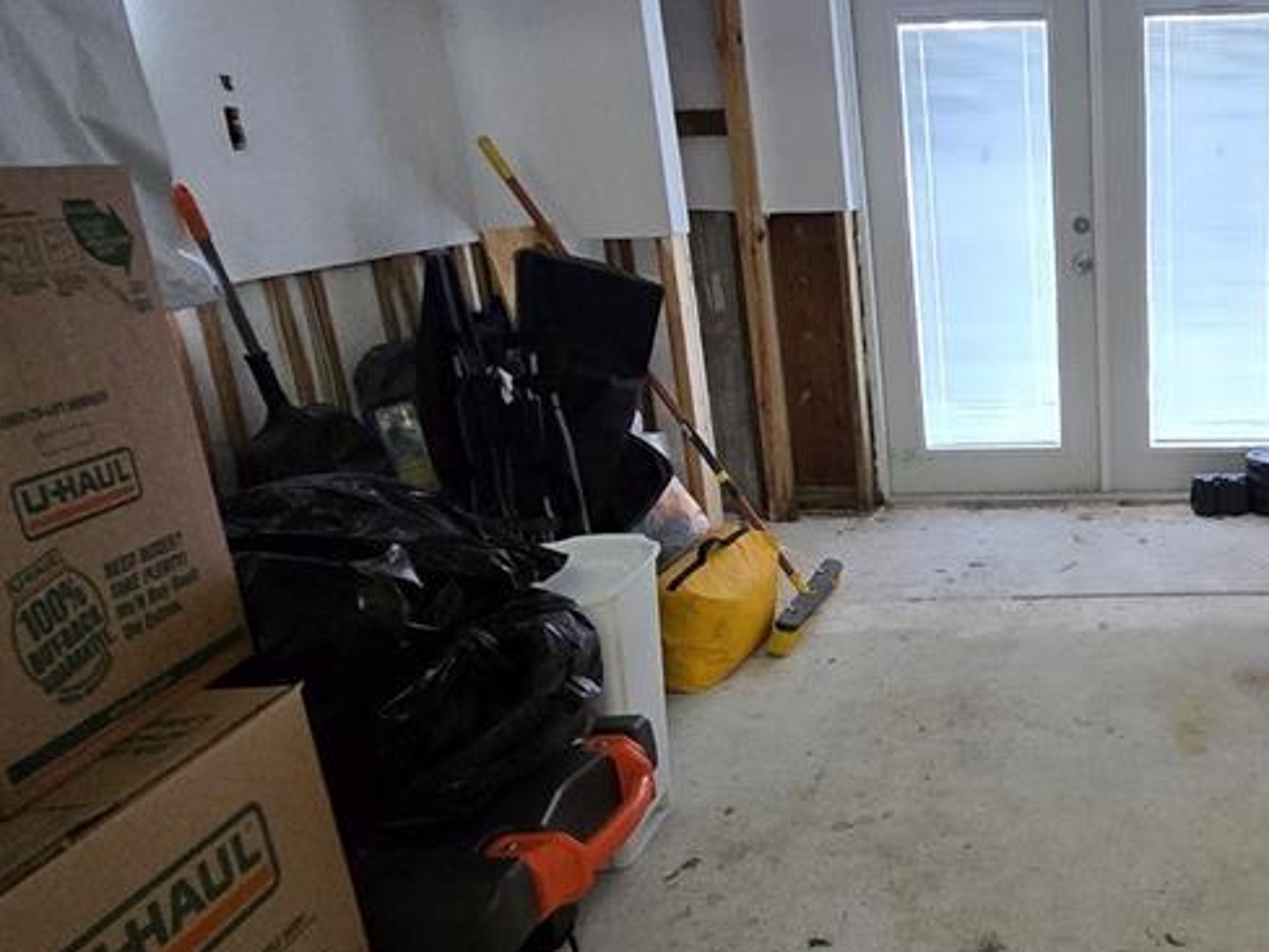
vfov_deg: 43.8
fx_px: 1173
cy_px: 593
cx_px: 1087
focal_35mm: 32
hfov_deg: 51.6
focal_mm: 2.2
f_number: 2.2
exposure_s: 1/60
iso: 640
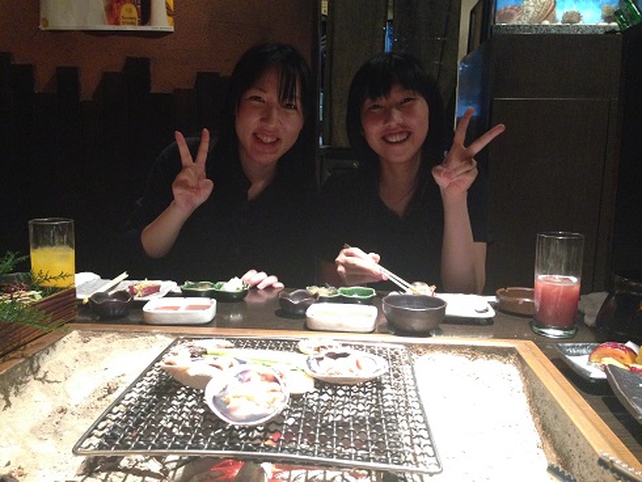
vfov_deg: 43.0
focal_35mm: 33
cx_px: 321
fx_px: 612
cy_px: 241
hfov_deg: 55.3
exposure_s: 1/15
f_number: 2.4
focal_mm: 4.12
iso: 500
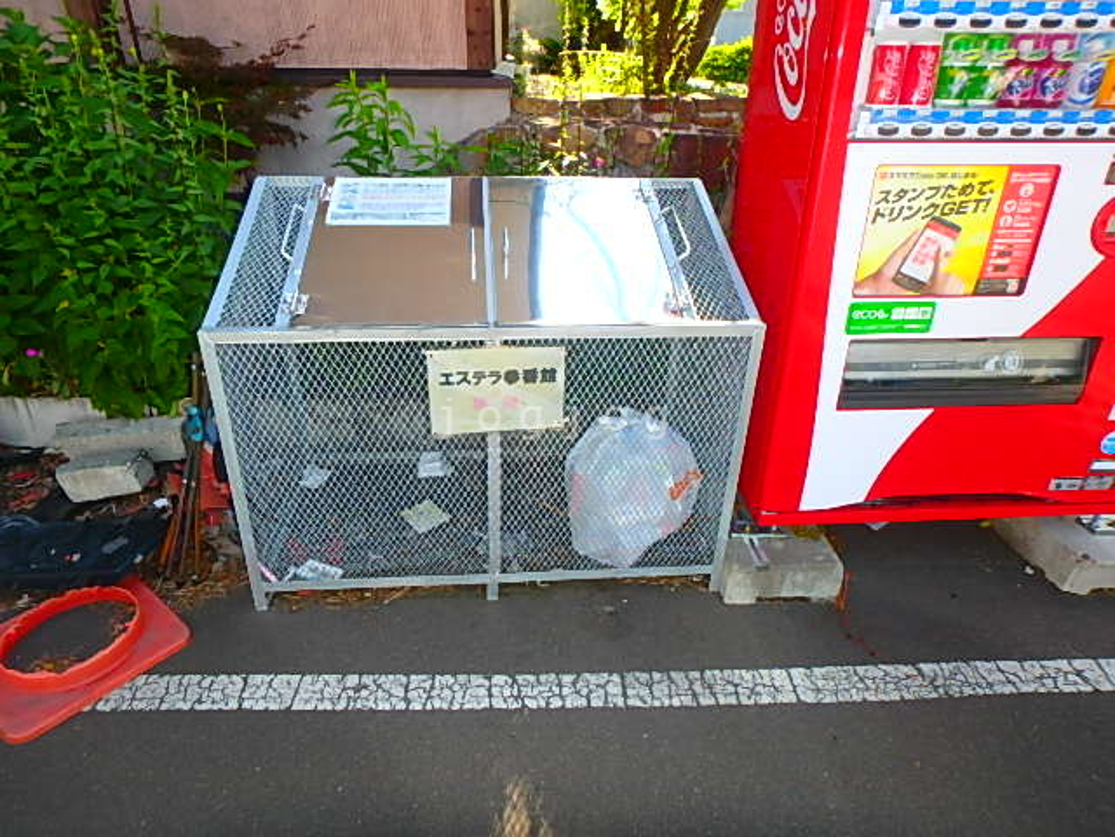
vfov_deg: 63.4
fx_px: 676
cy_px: 418
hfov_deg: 79.0
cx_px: 558
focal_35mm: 21
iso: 125
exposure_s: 1/200
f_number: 3.5
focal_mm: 3.7
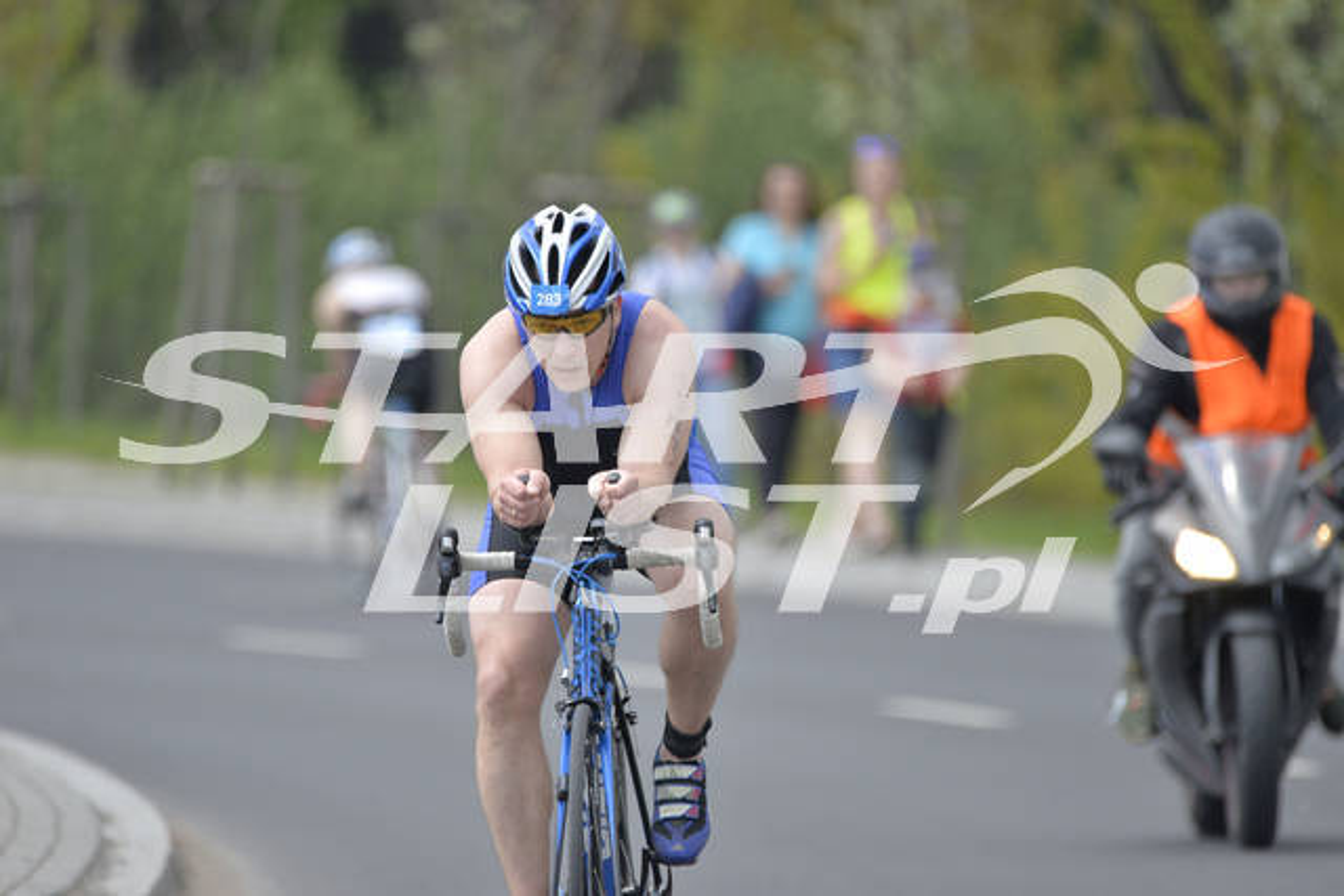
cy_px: 448
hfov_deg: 3.4
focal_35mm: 600
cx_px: 672
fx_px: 22404
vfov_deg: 2.3
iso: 800
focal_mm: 600
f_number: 6.3
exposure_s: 1/2000
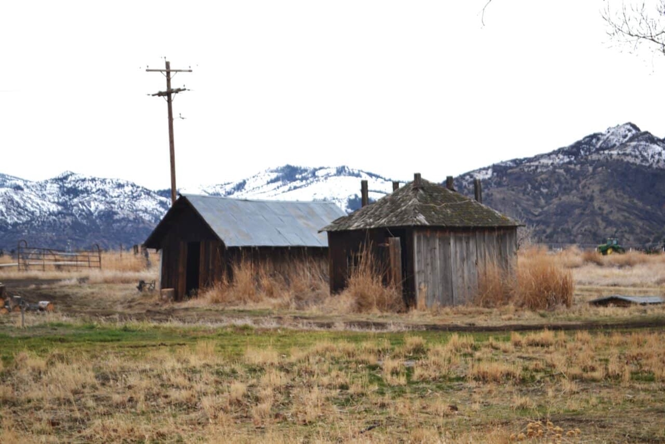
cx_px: 332
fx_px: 1524
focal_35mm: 82
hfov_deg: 24.6
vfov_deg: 16.6
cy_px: 222
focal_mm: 55
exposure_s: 1/160
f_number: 5.6
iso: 100
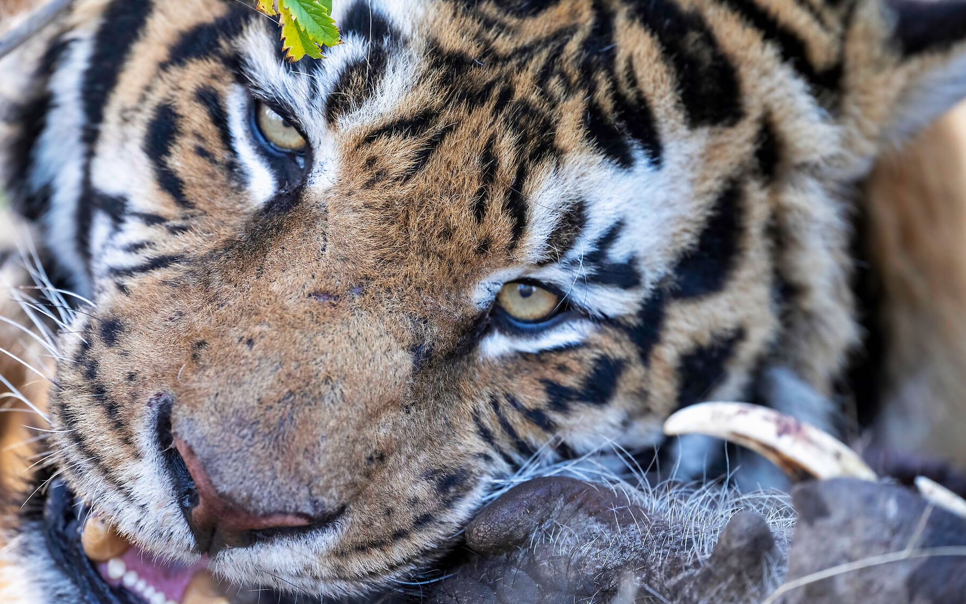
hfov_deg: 3.9
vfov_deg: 2.4
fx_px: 14269
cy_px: 290
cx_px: 353
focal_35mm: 542
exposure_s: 1/500
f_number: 2.8
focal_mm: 400
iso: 1250
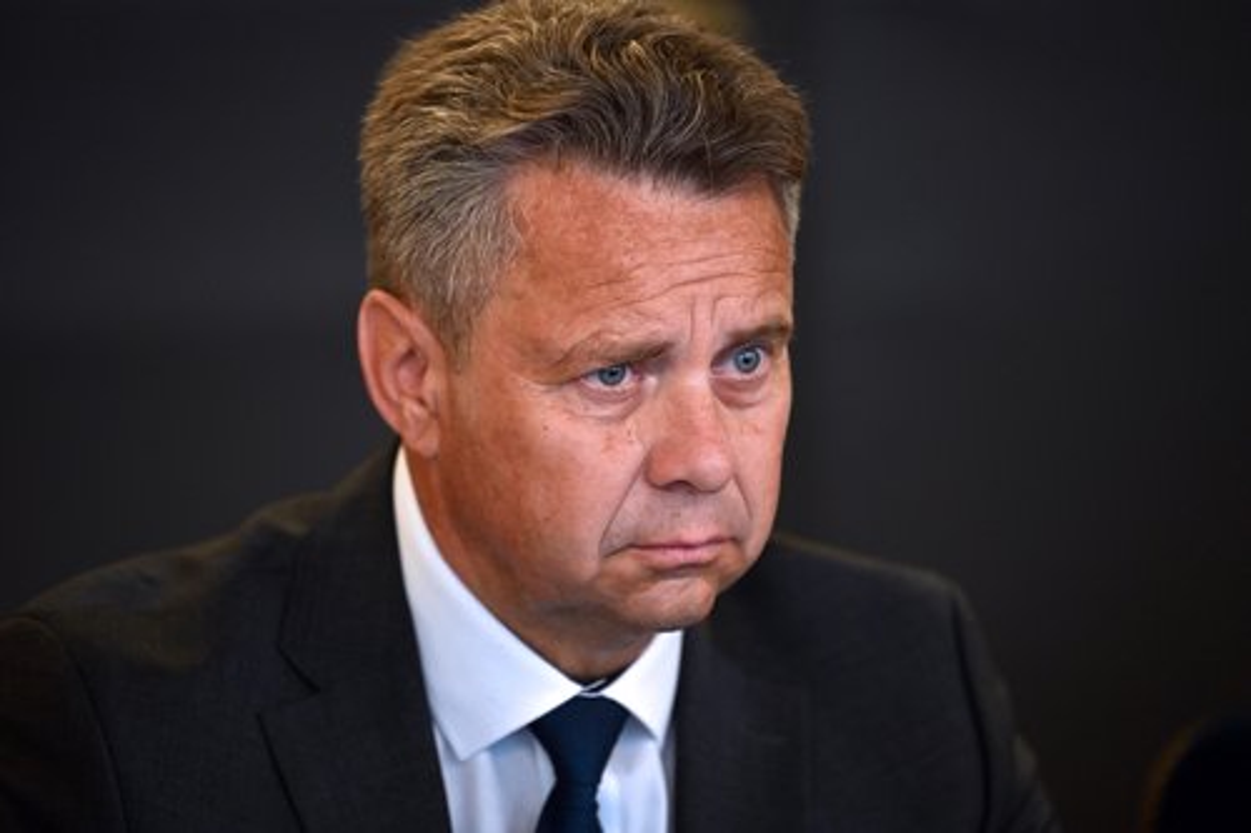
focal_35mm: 200
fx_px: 6947
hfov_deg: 10.3
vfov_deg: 6.9
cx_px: 626
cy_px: 416
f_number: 2.8
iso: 2000
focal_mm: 200
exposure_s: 1/640
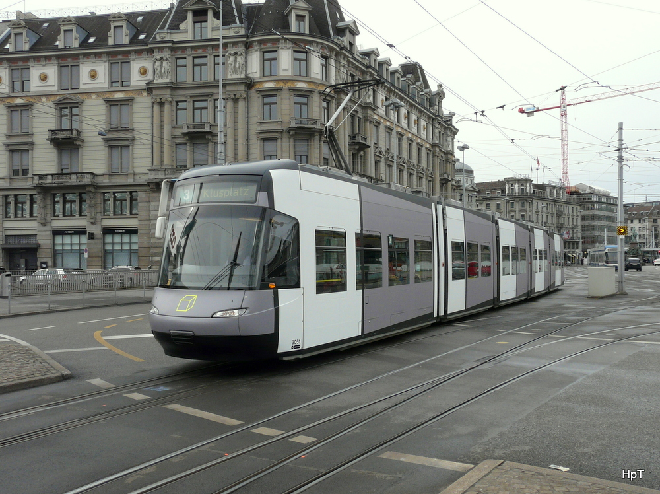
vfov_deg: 49.7
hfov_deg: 63.5
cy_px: 247
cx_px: 330
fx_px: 533
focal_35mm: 28
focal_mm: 4.6
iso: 100
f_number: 4.5
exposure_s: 1/250
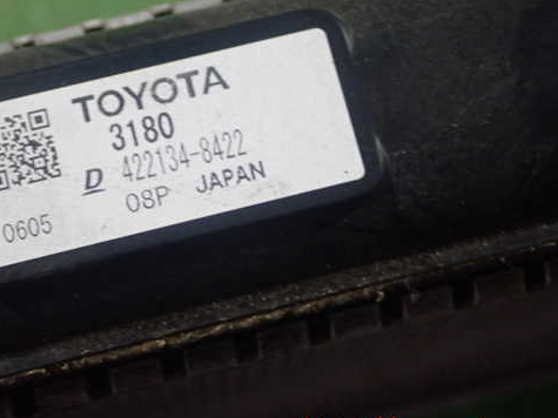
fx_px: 1160
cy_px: 181
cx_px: 217
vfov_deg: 20.4
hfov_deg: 27.0
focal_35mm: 72
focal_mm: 10.29
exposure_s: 1/50
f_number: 3.5
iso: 500
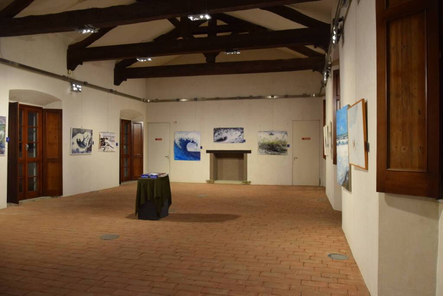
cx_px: 222
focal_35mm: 27
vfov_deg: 48.0
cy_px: 148
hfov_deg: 67.4
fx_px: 332
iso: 800
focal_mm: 18
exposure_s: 1/60
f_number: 4
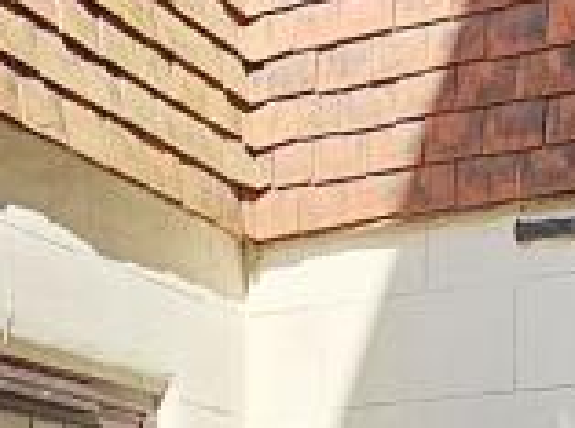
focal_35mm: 85
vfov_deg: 14.5
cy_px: 845
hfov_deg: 23.1
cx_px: 249
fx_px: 1409
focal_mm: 2.2
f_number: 2.2
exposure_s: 1/973
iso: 50
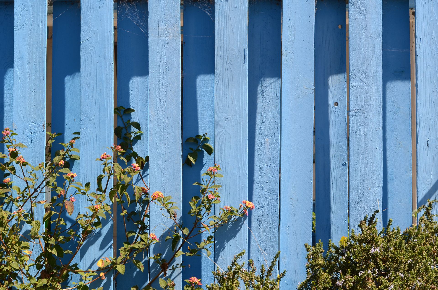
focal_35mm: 75
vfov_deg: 18.1
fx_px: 911
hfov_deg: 27.0
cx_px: 219
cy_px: 145
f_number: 7.1
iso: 100
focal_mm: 50
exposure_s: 1/200
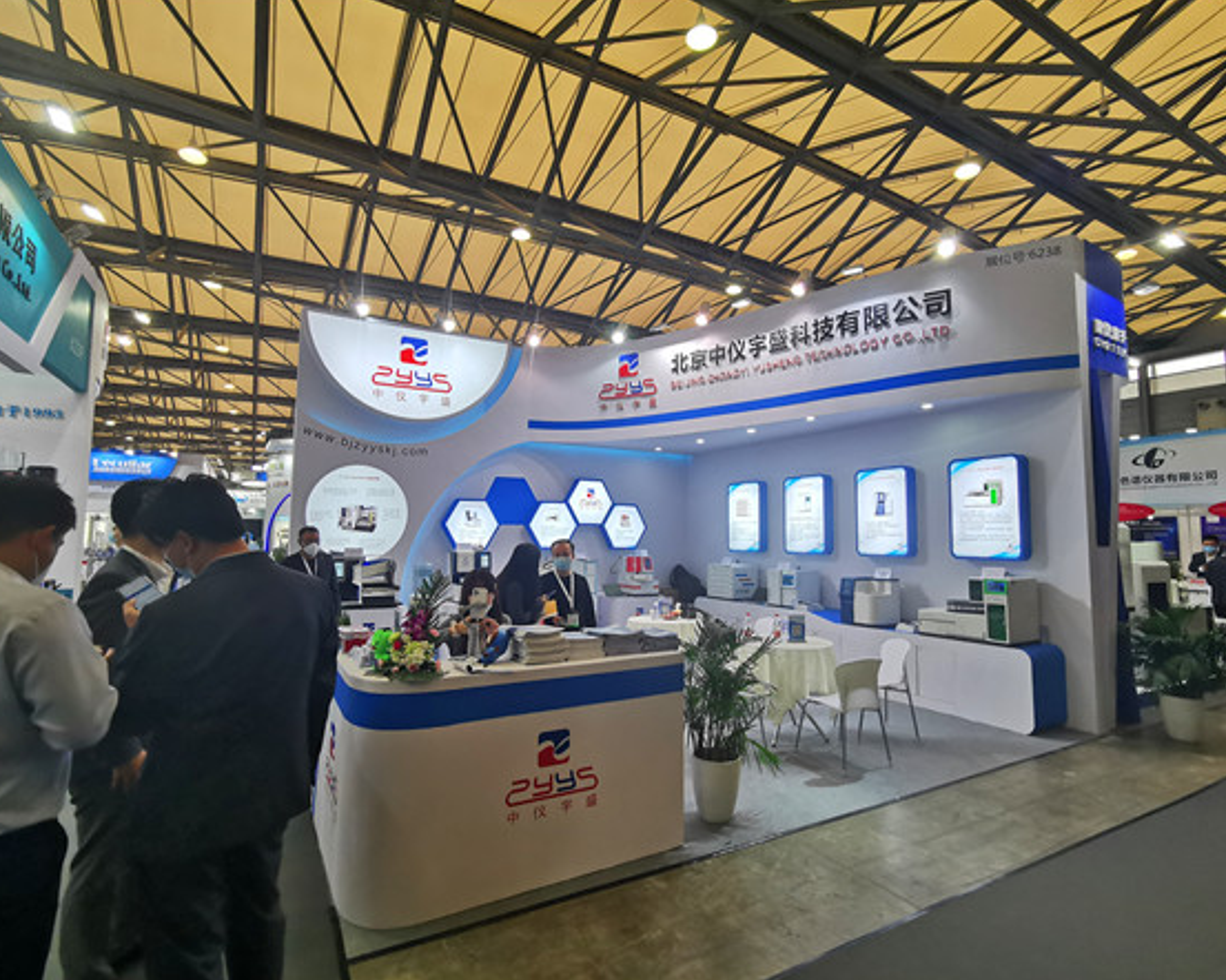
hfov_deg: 86.4
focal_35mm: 18
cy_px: 488
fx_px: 653
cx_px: 614
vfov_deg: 73.8
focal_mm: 2.26
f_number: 2.2
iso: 100
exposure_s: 1/100
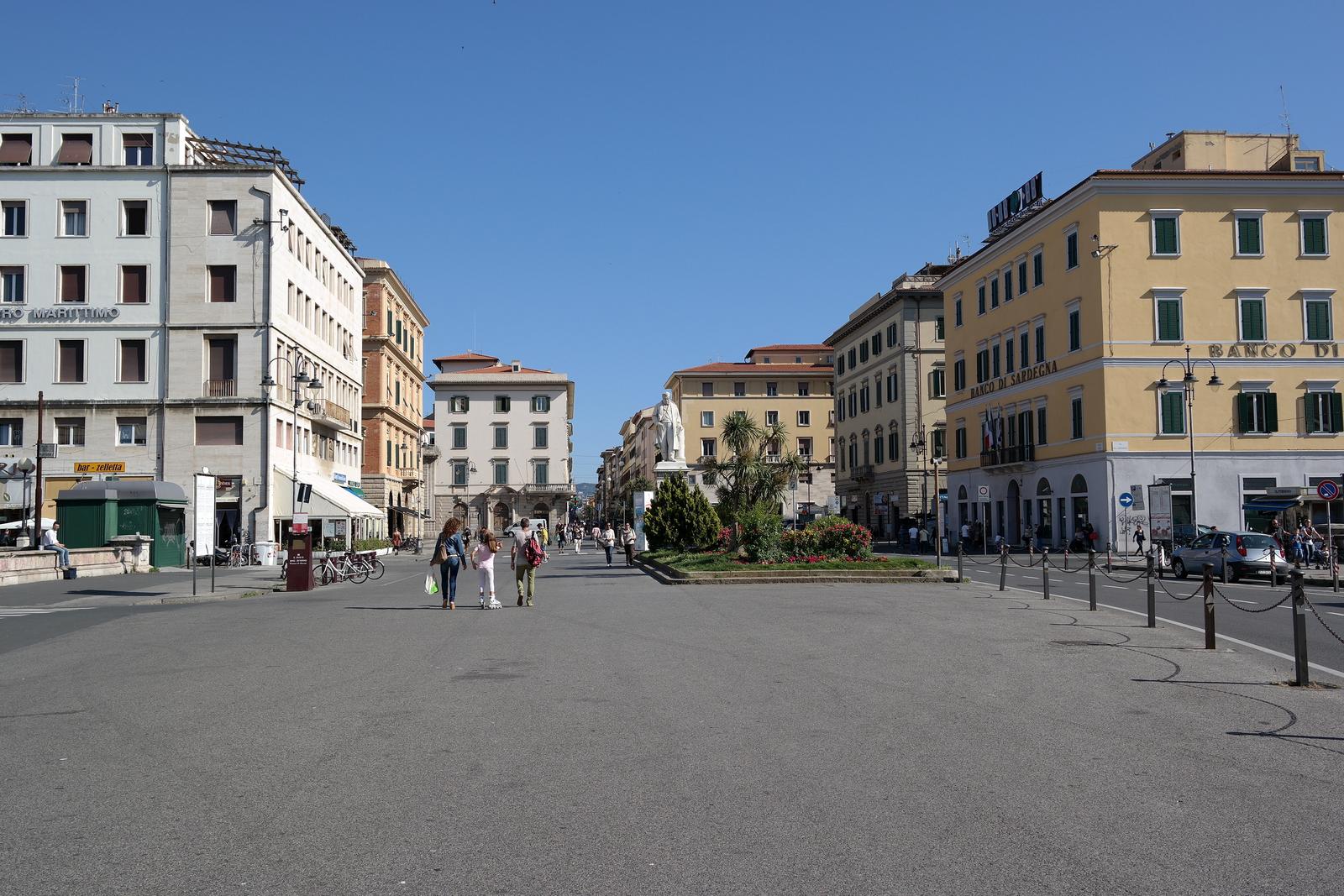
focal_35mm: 30
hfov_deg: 61.9
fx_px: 1120
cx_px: 672
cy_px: 448
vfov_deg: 43.6
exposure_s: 1/320
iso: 100
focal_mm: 20
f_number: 7.1
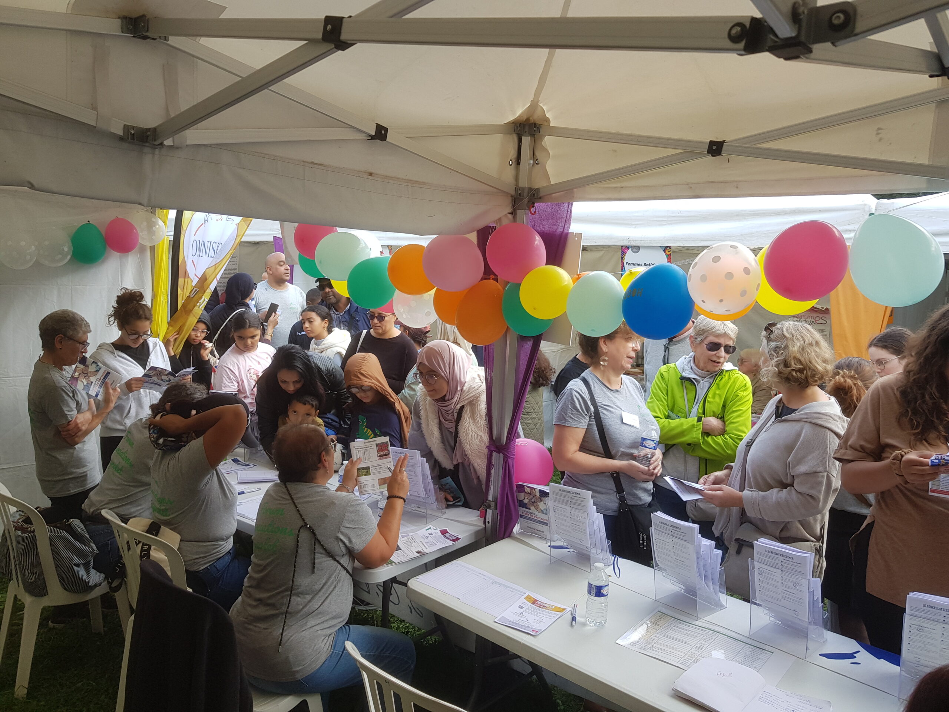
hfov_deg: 67.3
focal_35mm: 26
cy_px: 356
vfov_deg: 53.1
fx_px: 713
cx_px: 474
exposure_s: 1/239
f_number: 1.7
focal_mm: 4.2
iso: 40
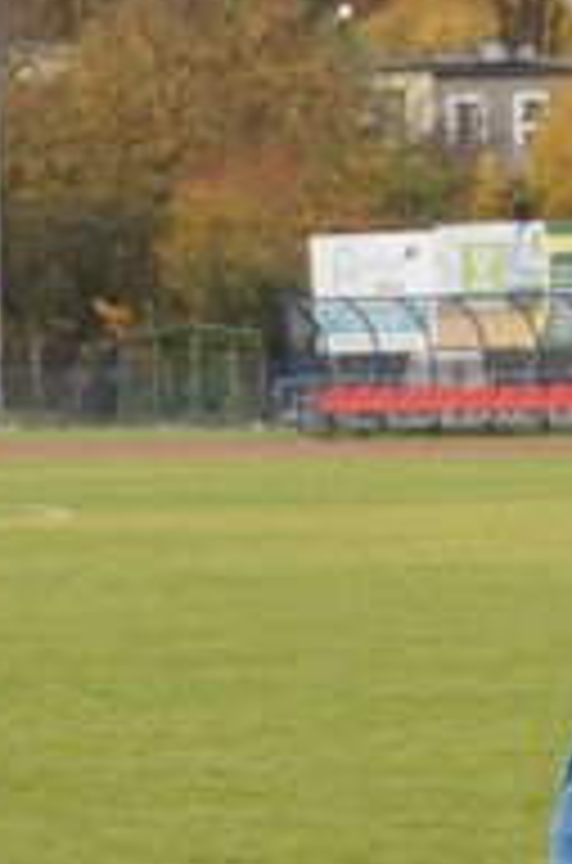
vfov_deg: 6.8
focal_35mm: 301
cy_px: 911
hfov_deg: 4.5
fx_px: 7212
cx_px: 687
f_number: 10
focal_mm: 70
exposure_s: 1/800
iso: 3200
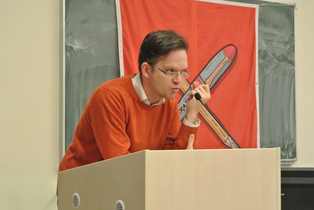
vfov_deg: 16.9
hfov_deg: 25.0
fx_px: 707
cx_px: 157
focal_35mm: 81
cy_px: 105
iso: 1600
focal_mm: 30
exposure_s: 1/40
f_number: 5.6
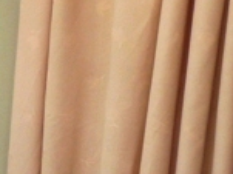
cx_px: -218
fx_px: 942
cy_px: 253
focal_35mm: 140
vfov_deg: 10.3
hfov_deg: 12.6
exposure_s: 1/40
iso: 100
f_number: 2.8
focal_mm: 5.4
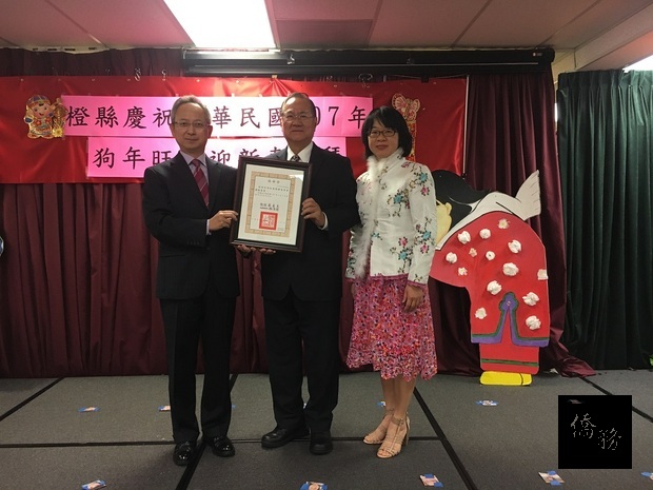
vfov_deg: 48.2
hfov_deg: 61.7
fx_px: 547
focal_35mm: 29
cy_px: 245
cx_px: 326
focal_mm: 4.15
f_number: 2.2
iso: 125
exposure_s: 1/30
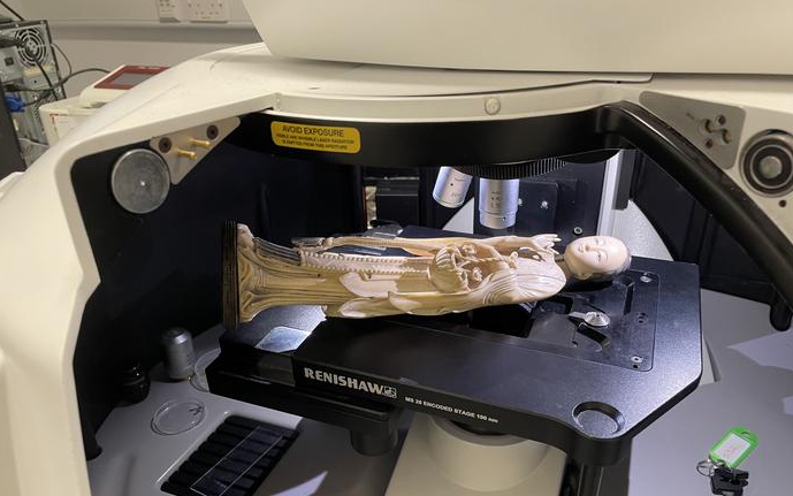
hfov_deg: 66.5
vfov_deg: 44.3
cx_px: 397
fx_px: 605
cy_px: 300
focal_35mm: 28
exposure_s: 1/60
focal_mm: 4.2
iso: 80
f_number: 1.6
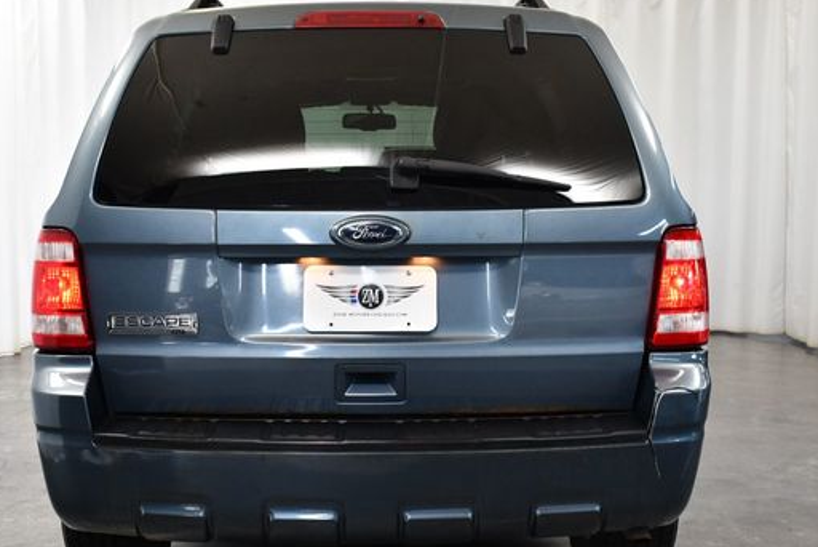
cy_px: 280
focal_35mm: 45
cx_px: 372
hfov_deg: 43.5
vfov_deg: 29.9
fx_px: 1023
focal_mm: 18
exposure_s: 1/125
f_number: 3.5
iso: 900
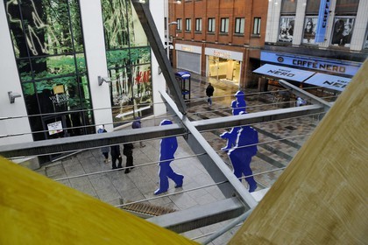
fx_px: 245
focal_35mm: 24
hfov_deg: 73.7
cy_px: 122
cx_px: 184
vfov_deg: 53.1
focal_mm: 24
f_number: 5
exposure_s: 1/125
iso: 1600
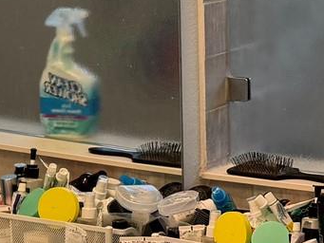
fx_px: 1348
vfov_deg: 10.3
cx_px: 347
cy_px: 39
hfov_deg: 13.5
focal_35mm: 144
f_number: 1.78
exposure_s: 1/239
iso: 64
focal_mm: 6.86
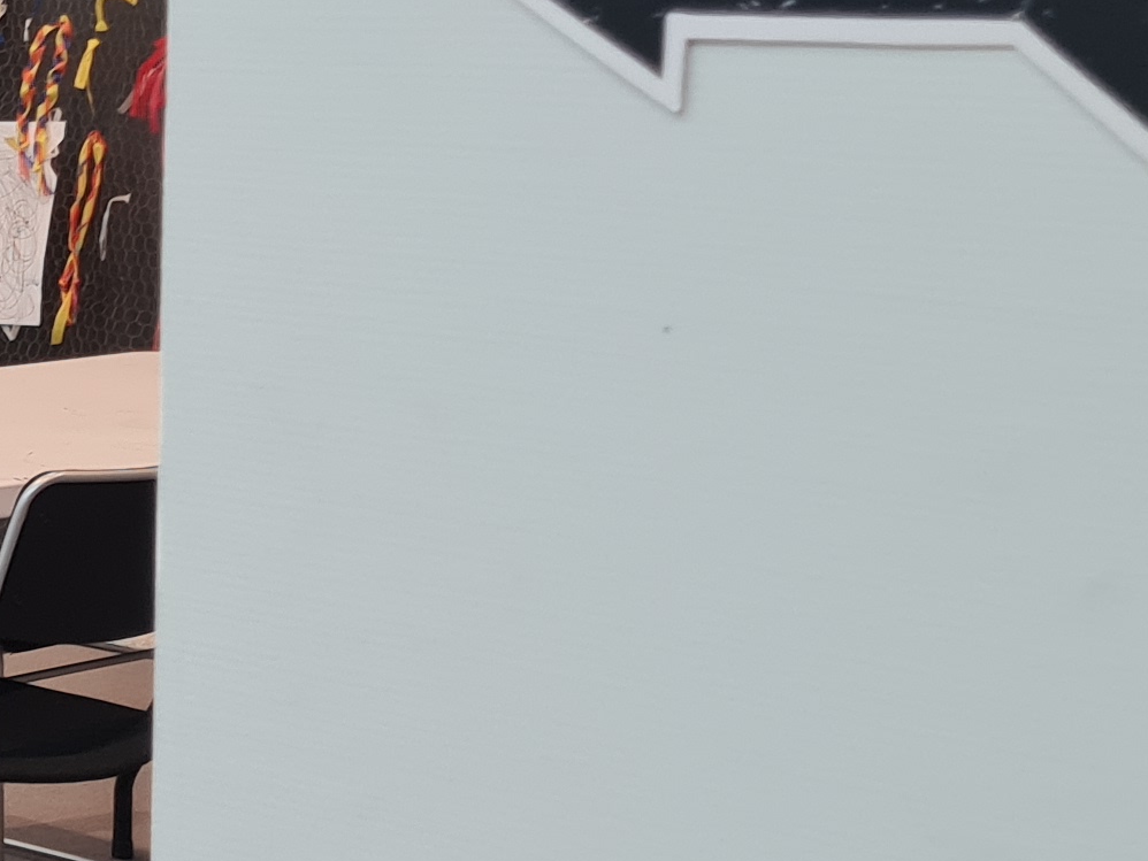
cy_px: 260
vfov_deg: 14.1
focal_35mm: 105
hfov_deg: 16.3
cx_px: -801
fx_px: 3483
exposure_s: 1/100
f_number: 1.8
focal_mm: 5.4
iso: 125
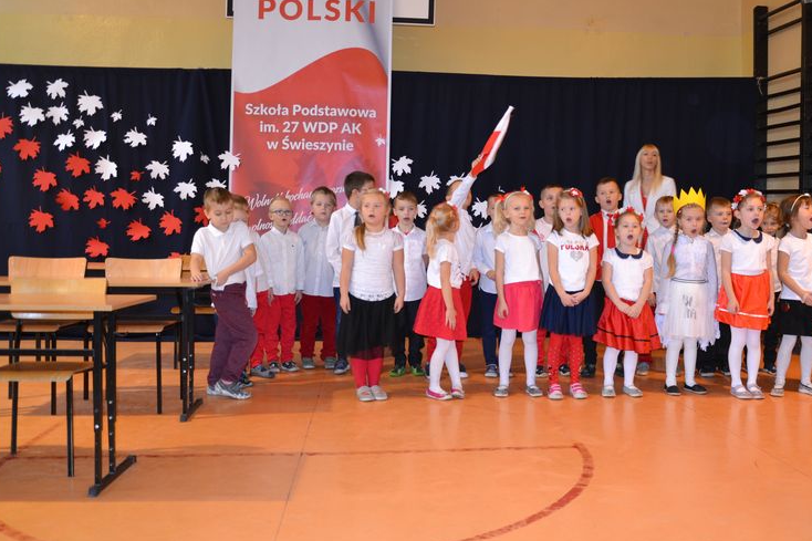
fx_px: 871
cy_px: 240
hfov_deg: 49.8
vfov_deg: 34.5
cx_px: 468
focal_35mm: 39
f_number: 3.8
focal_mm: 21
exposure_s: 1/60
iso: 640
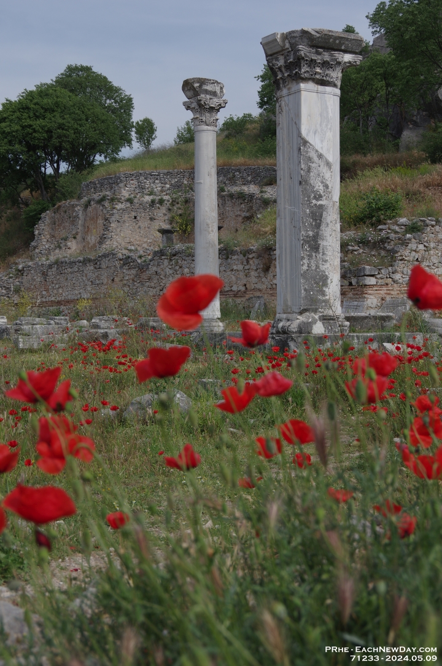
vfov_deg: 42.8
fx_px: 849
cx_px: 221
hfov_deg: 29.2
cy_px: 333
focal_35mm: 46
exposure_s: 1/500
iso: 100
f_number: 7.1
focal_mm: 31
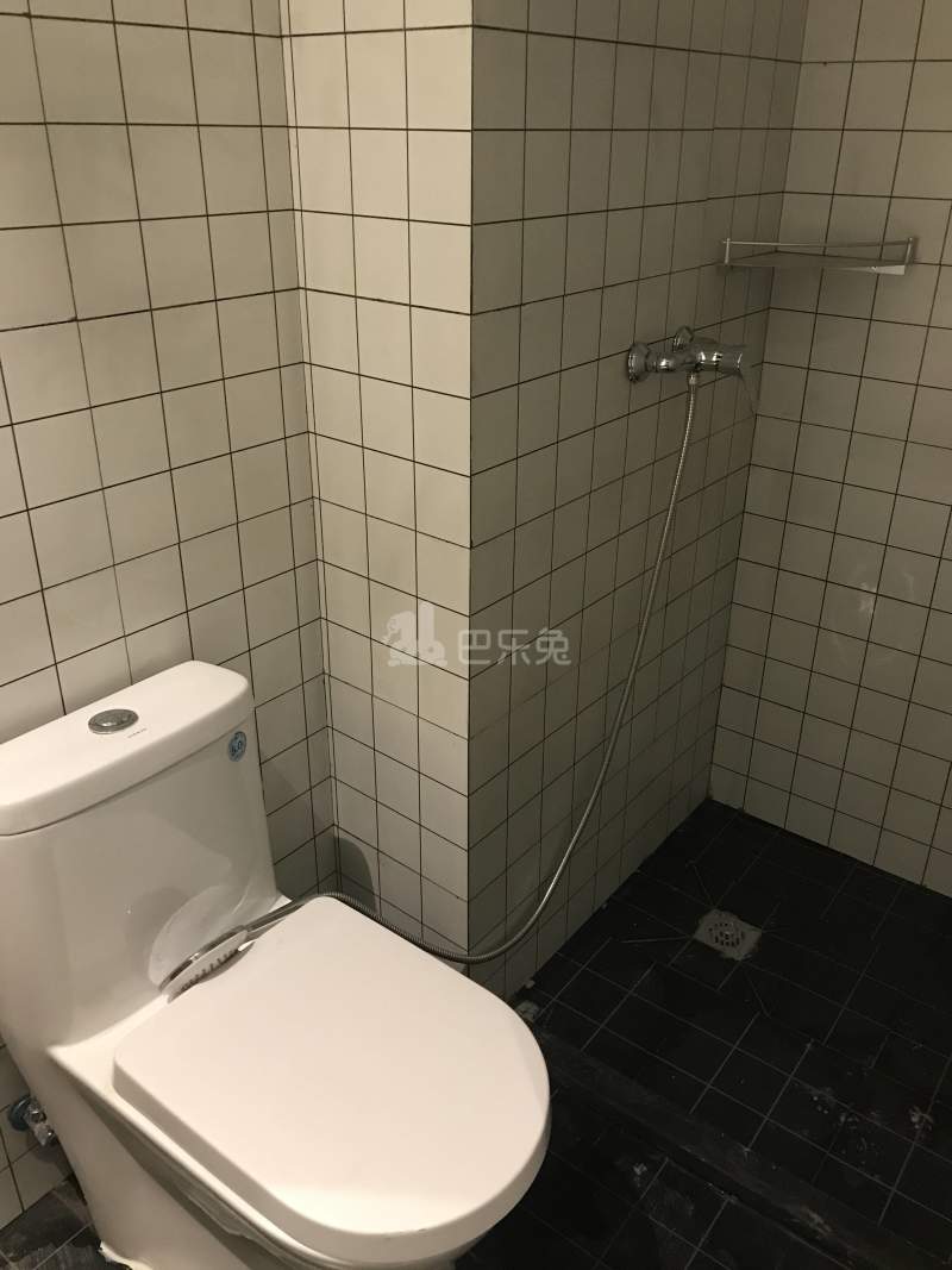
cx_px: 476
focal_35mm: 28
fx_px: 1027
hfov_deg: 49.7
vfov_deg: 63.4
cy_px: 635
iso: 100
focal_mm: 3.99
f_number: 1.8
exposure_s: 1/17
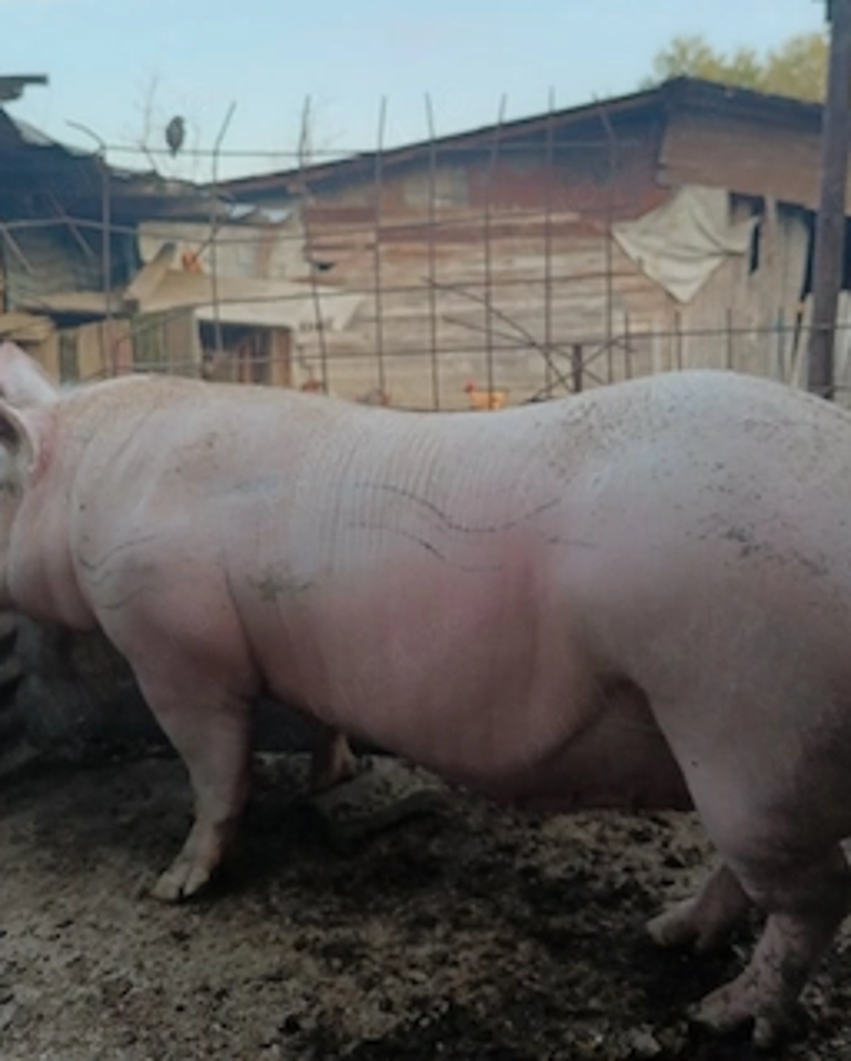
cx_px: 429
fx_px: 1037
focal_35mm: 33
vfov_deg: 54.0
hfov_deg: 44.6
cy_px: 466
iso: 124
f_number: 1.9
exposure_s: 1/101
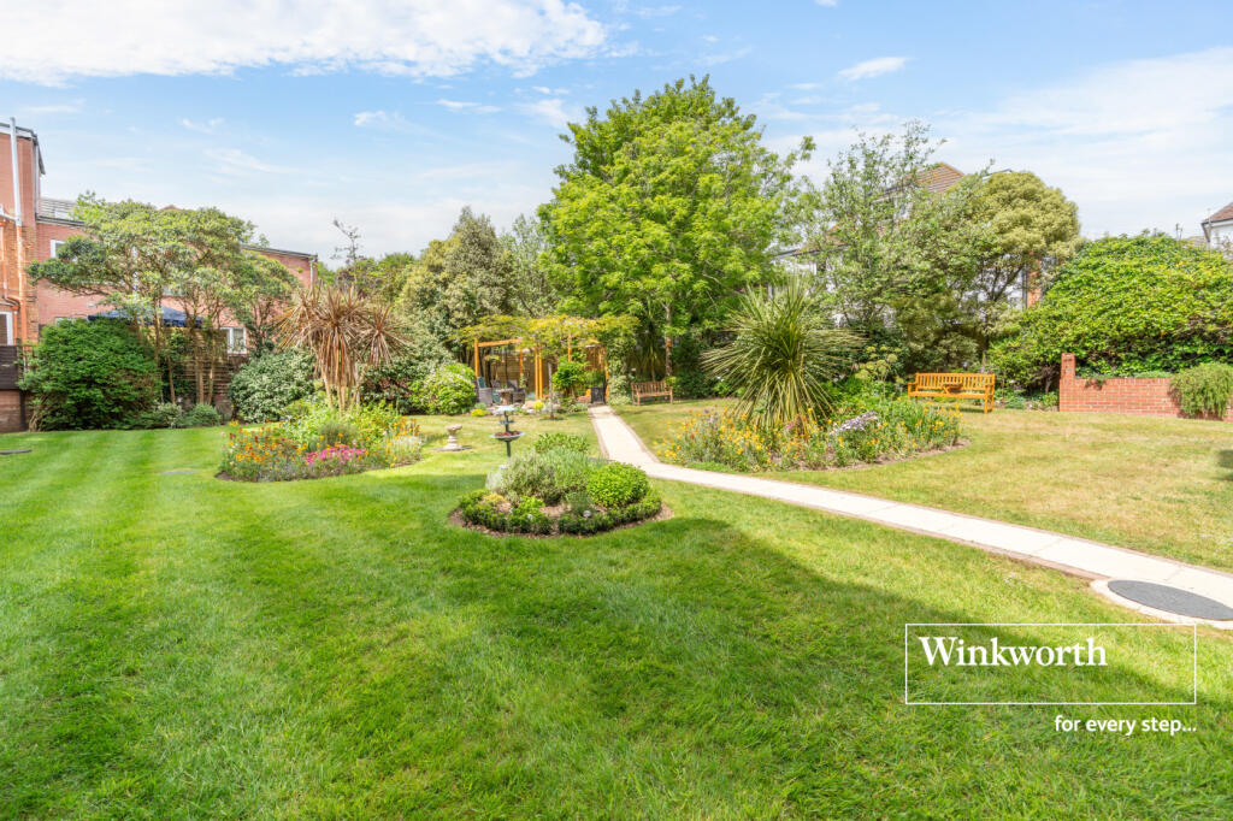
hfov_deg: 96.8
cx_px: 616
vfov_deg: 73.7
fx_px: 548
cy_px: 410
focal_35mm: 16
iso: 100
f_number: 8
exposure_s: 1/200
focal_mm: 16
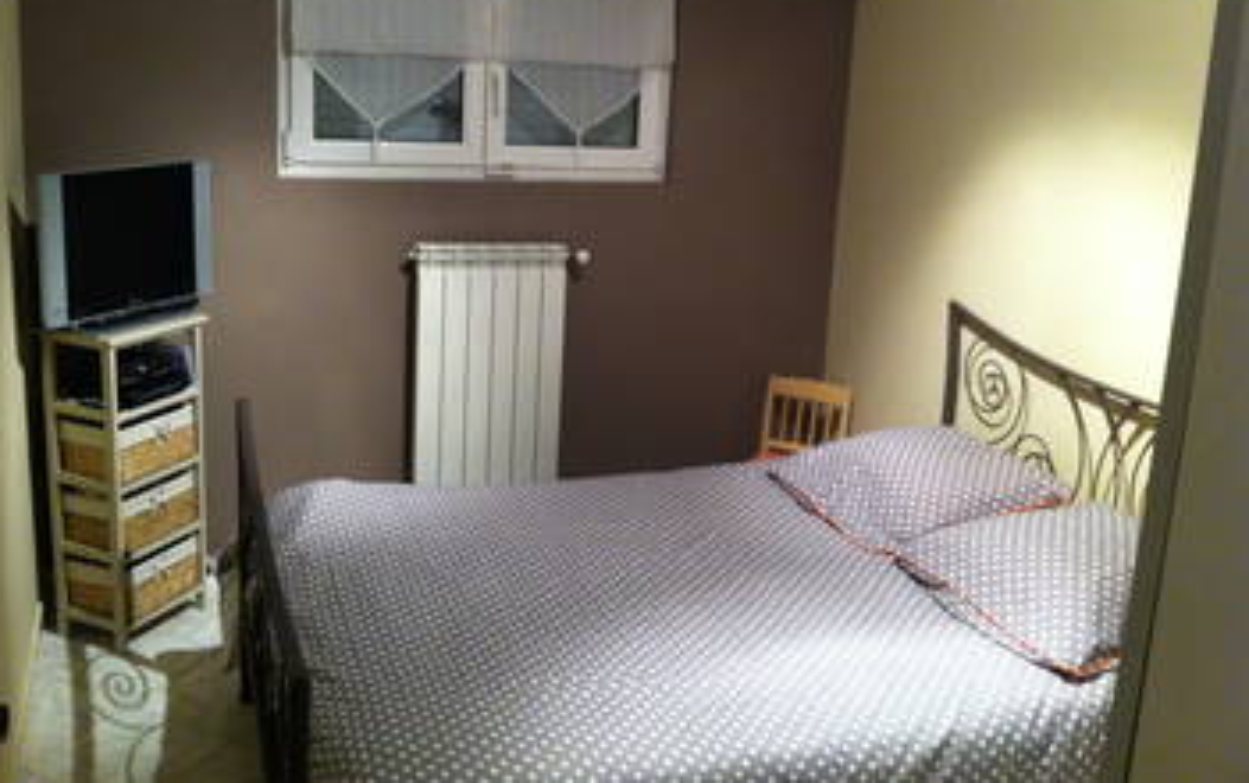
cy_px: 313
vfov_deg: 33.5
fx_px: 1295
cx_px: 612
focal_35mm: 38
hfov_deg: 51.5
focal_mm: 3.85
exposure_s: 1/15
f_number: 2.8
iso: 320
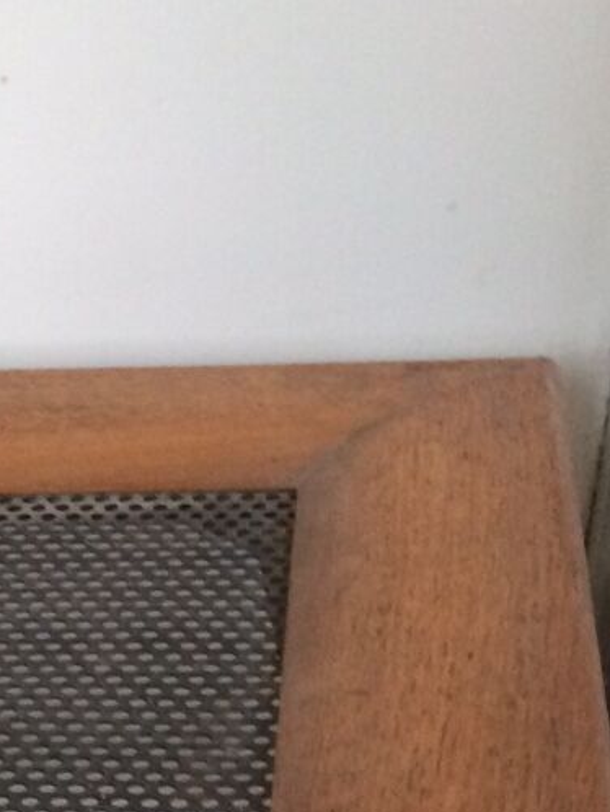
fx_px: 2230
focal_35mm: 95
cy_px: 1213
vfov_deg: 18.4
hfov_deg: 15.2
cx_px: -60
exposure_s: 1/33
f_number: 2.2
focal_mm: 4.15
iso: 200
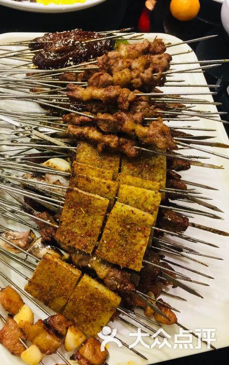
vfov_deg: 61.2
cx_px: 91
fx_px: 309
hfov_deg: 40.4
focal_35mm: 31
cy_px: 182
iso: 80
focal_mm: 4.15
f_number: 2.2
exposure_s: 1/17
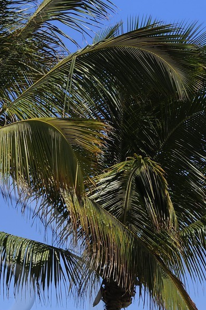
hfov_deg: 5.8
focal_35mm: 234
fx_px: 2012
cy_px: 326
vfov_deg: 8.7
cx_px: -59
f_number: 10
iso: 200
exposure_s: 1/400
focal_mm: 86
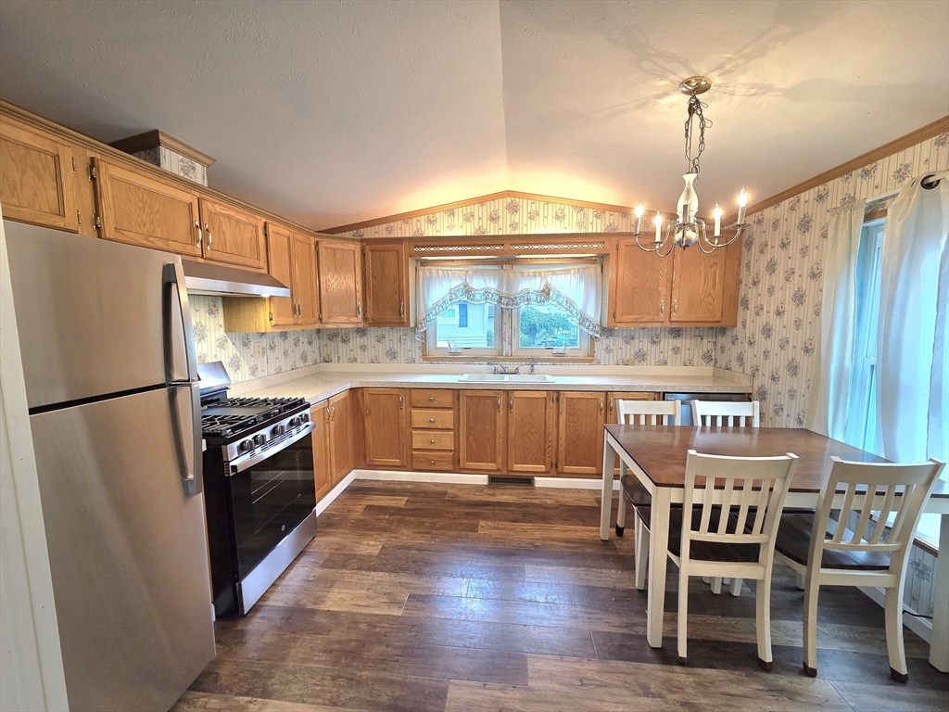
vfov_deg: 89.9
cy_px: 356
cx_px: 474
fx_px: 356
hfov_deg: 106.2
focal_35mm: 13
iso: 160
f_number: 2.2
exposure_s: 1/60.2
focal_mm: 2.2
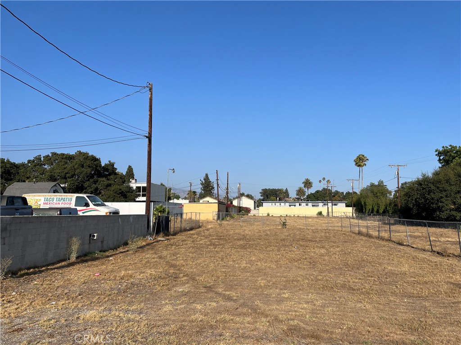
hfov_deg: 67.3
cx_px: 230
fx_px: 346
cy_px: 172
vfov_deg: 53.1
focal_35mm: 26
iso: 50
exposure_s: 1/3876
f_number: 1.6
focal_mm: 5.1
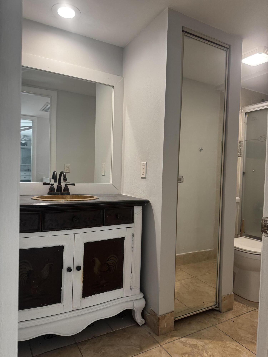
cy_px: 178
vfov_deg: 71.6
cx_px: 134
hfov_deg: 56.8
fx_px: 248
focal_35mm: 24
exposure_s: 1/120
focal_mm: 6.76
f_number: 1.78
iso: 200
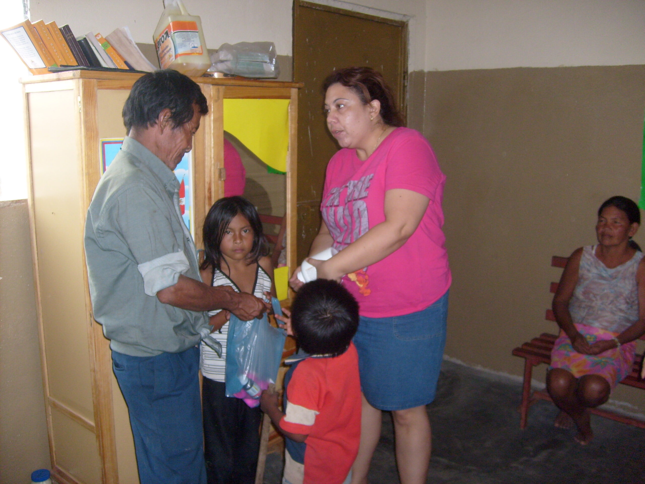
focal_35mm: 35
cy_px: 242
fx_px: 652
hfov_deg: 52.6
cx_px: 322
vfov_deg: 40.7
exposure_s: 1/45
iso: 100
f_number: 2.8
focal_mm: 5.8
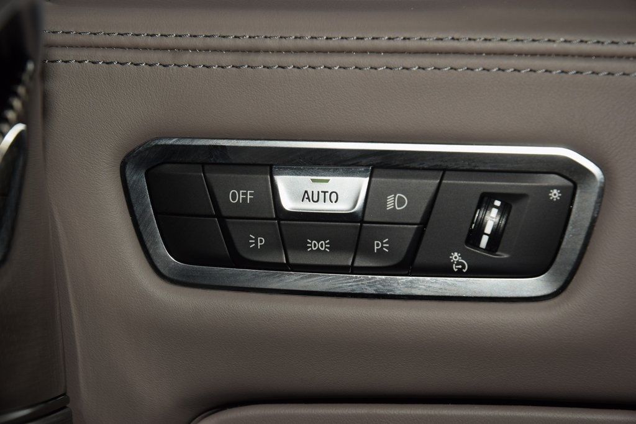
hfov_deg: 19.5
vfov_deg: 13.0
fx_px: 1855
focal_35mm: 105
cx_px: 318
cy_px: 212
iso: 100
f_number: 8
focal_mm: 70
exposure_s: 1/125
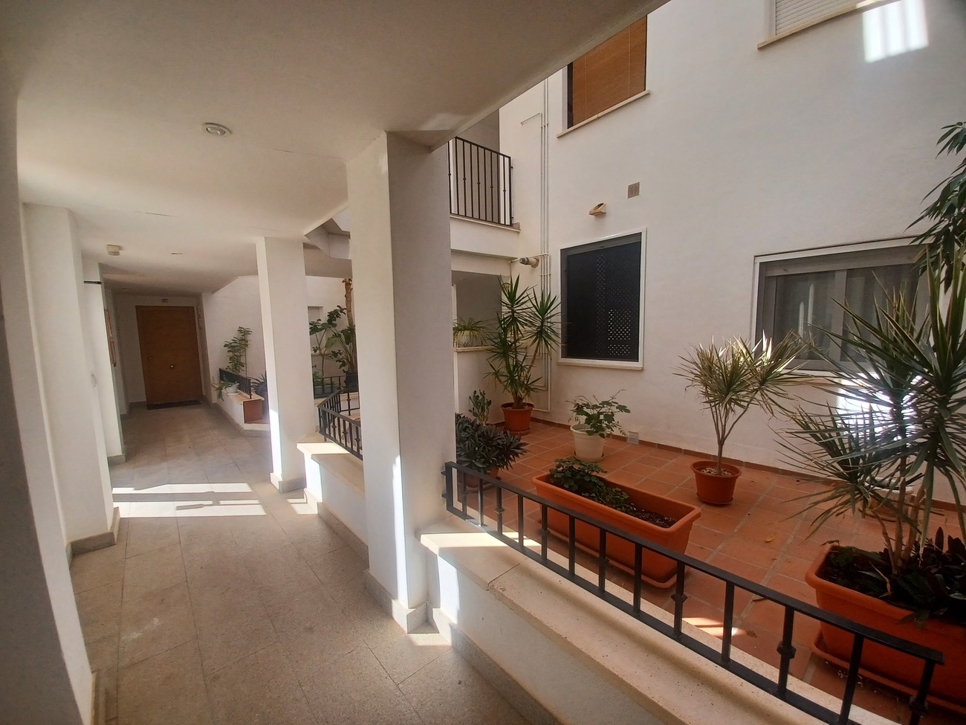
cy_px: 362
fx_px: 363
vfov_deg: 89.9
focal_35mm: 13
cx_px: 483
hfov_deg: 106.2
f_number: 2.2
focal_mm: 1.42
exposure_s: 1/264
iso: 40
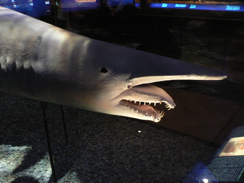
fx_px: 254
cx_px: 122
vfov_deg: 39.7
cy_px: 92
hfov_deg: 51.4
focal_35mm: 36
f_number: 2.8
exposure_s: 1/4
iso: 200
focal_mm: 6
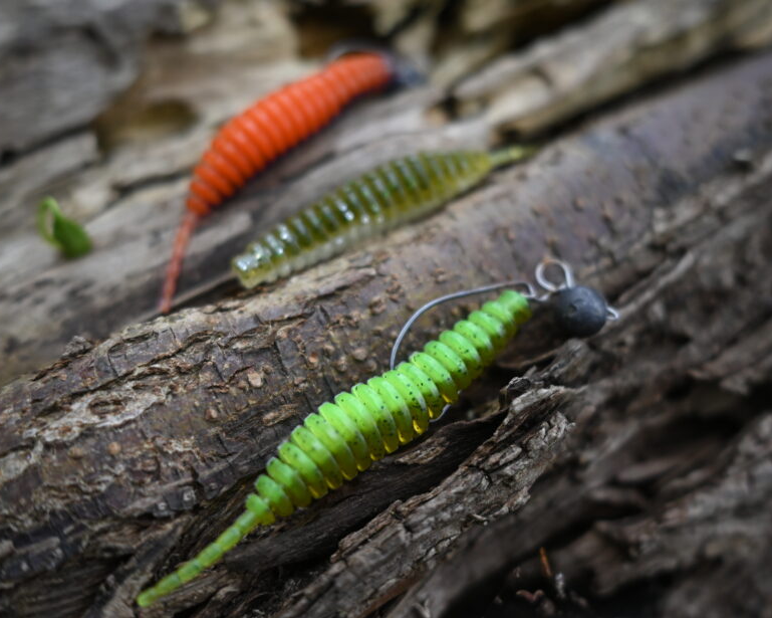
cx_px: 420
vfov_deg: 42.2
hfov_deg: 51.5
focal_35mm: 35
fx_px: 800
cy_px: 312
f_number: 2.8
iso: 125
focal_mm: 28
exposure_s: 1/640
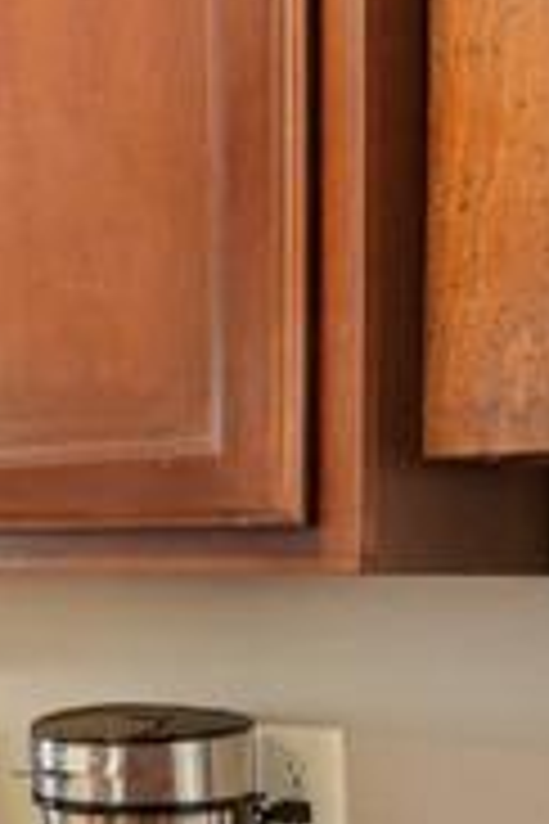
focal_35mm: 56
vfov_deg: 35.2
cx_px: -652
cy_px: 565
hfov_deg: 16.2
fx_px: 1281
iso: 400
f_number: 8
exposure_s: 1/4
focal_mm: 16
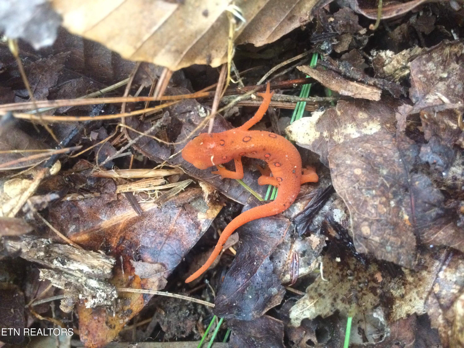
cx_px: 232
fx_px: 389
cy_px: 174
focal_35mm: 29
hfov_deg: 61.7
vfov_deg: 48.2
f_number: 2.2
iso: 320
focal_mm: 4.15
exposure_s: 1/30
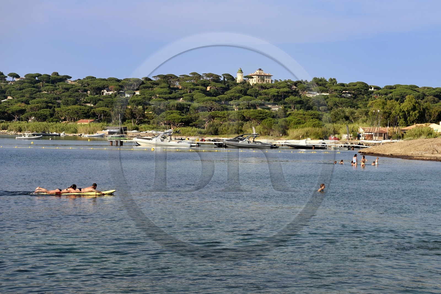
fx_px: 858
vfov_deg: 19.5
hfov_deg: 28.8
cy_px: 147
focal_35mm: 70
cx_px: 220
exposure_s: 1/400
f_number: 9
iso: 200
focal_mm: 70
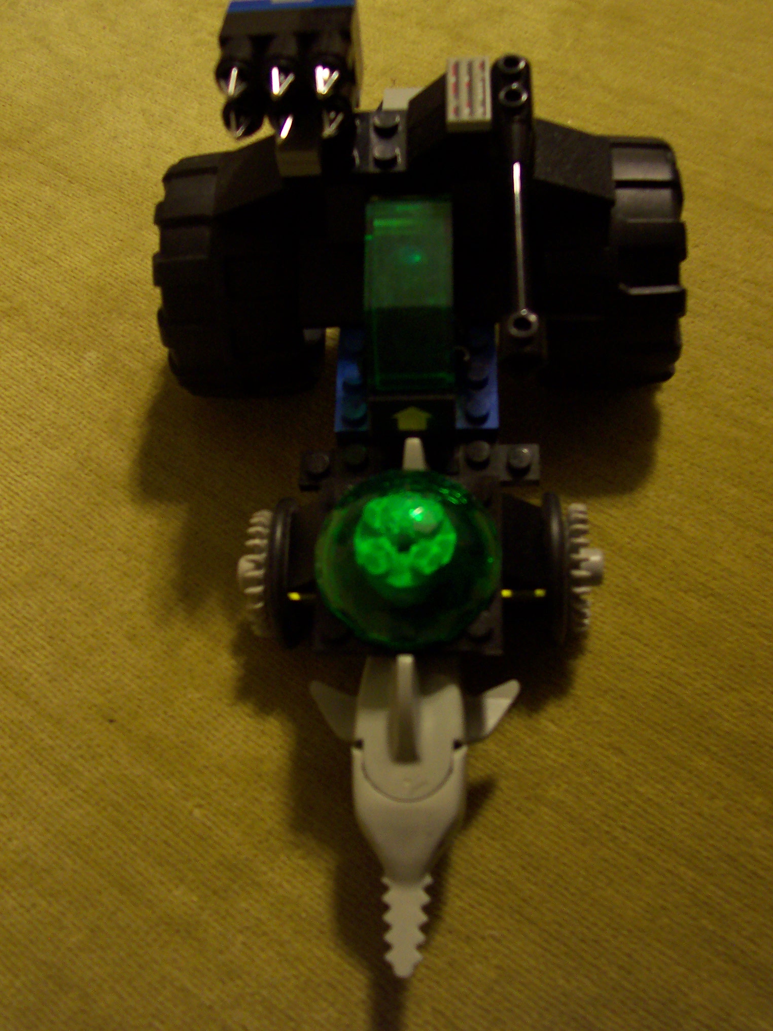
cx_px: 386
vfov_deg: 50.1
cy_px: 516
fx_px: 1102
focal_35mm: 37
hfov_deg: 38.7
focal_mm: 5.6
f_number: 2.8
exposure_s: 1/8
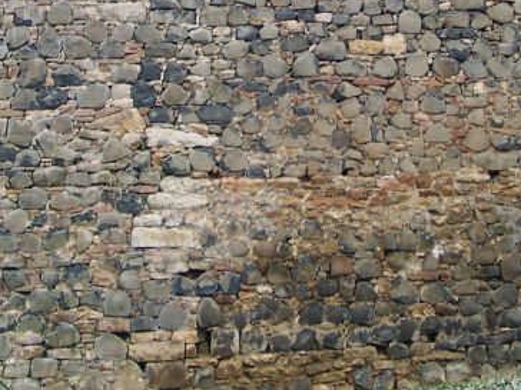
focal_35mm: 99
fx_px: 1490
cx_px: 275
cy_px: -23
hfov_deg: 19.8
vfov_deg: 14.6
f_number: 2
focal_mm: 9.29
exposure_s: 1/50.4
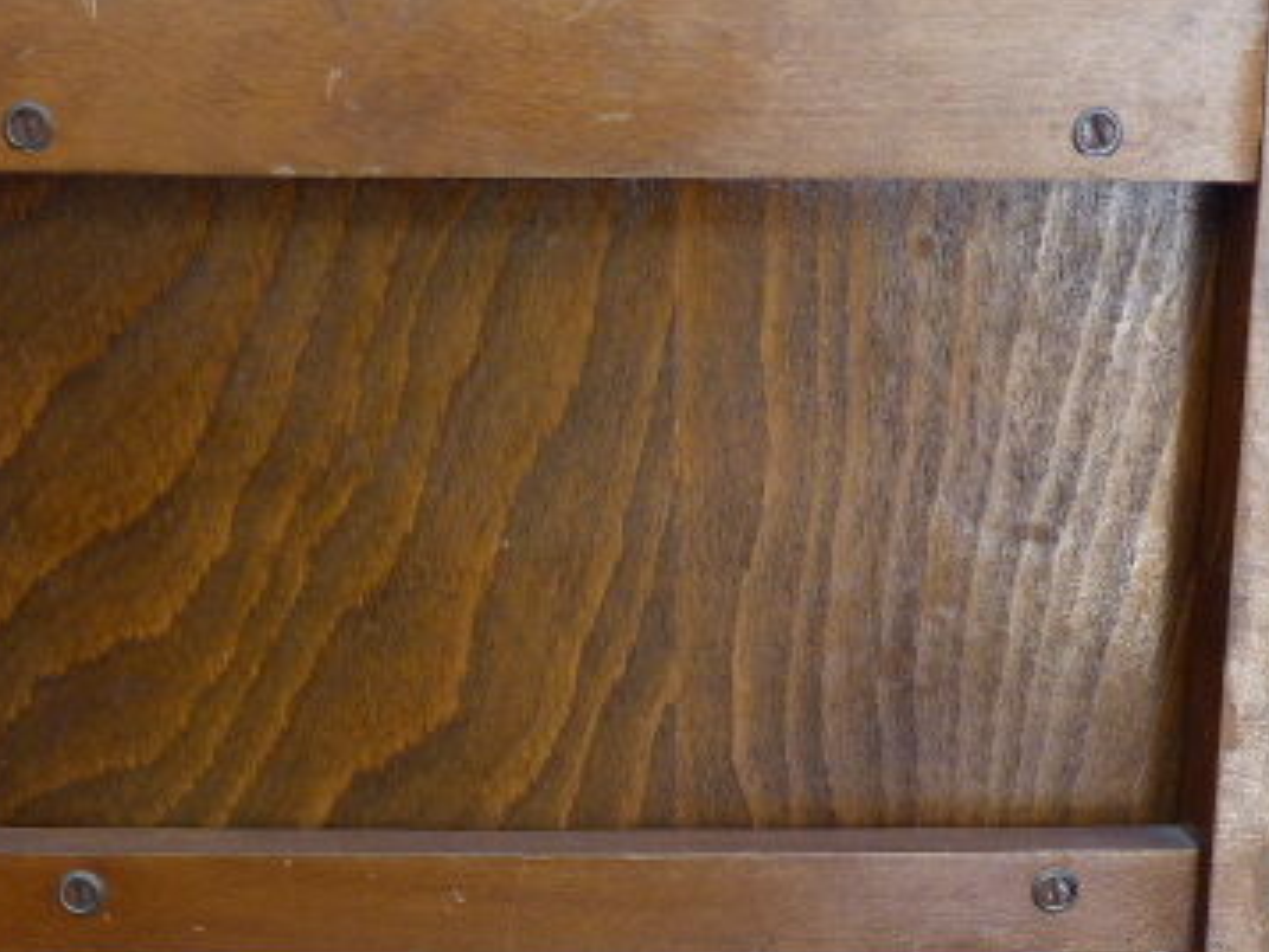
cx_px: 579
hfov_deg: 31.7
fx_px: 2237
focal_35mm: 61
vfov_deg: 23.7
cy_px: 760
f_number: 2.8
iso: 125
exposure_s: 1/60
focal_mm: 6
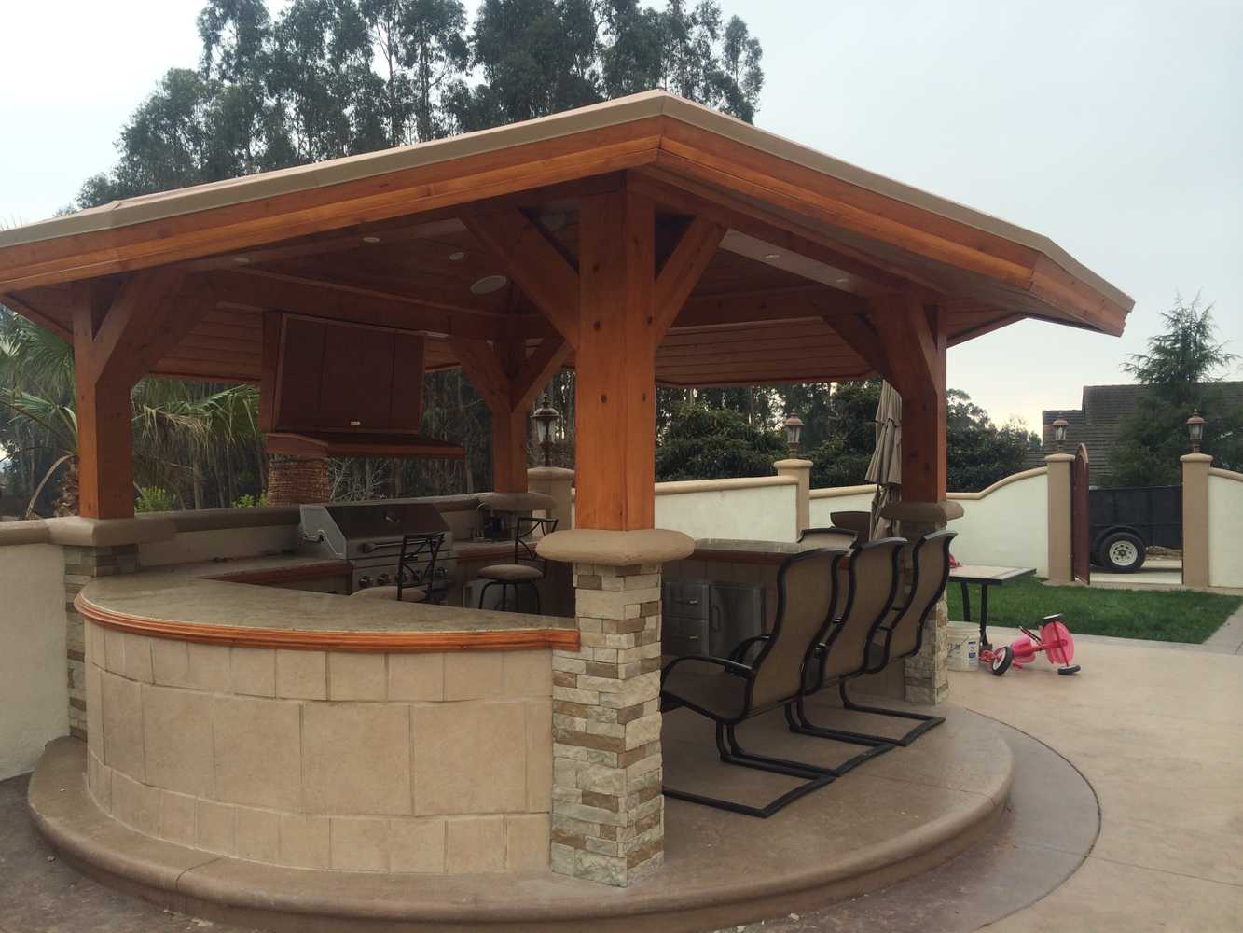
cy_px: 466
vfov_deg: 46.8
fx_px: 1077
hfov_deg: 60.0
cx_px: 622
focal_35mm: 30
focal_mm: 4.12
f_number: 2.2
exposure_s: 1/554
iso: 32
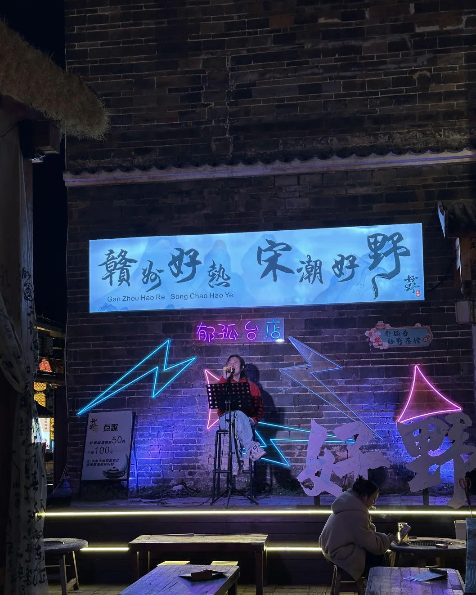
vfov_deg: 36.7
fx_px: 898
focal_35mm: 51
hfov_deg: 29.7
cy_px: 309
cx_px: 240
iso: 50
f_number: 1.78
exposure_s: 1/131
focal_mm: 6.86
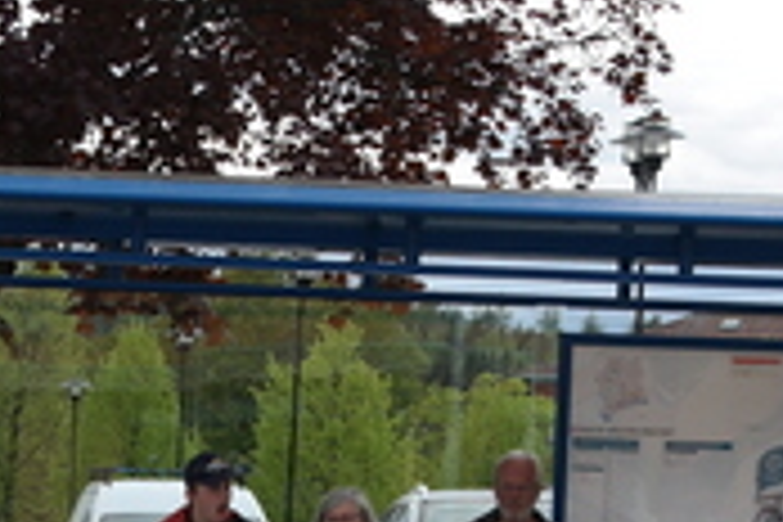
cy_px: 835
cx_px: -310
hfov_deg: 9.0
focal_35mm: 225
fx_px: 4893
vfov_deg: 6.0
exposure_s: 1/160
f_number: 5
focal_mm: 32
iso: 100
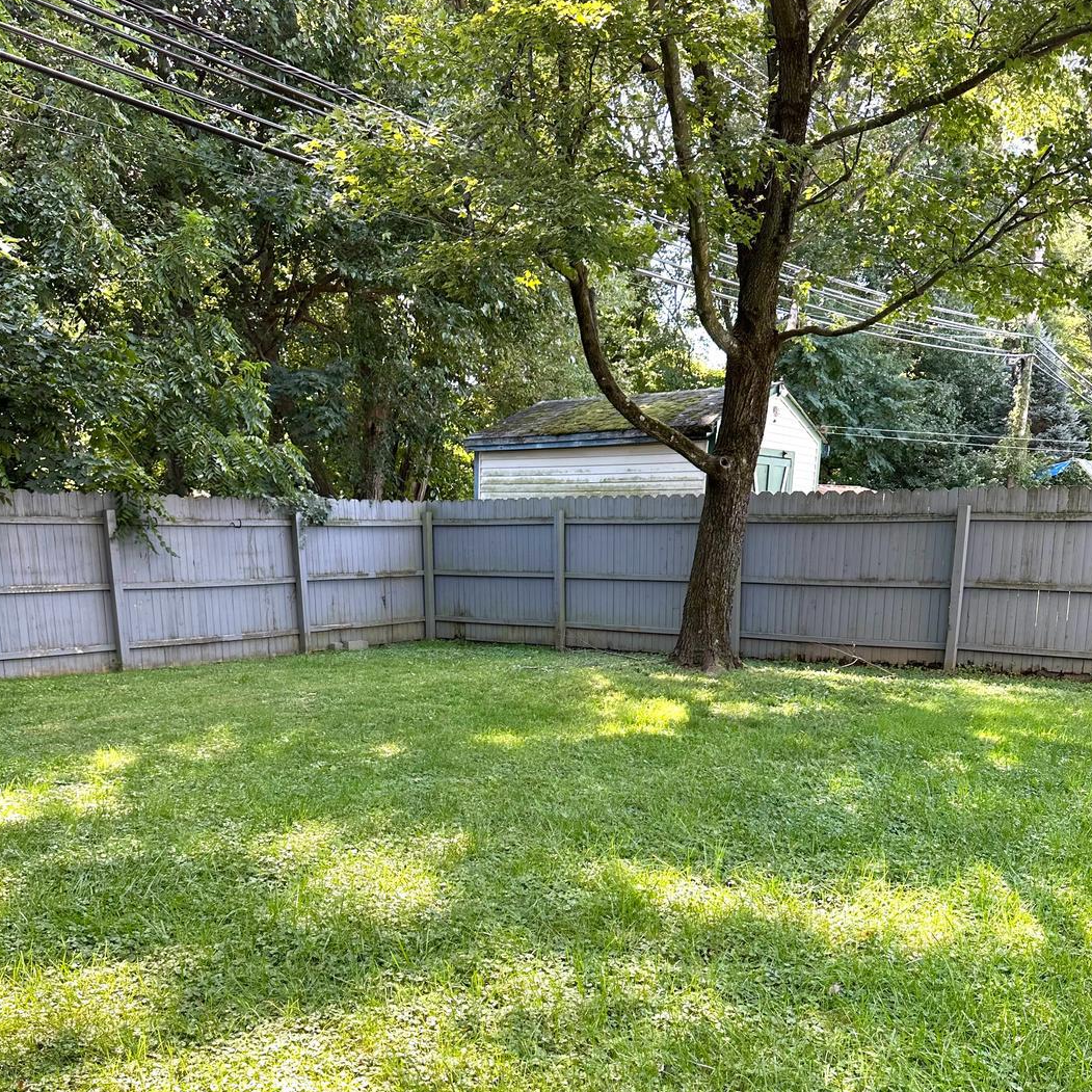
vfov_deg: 51.1
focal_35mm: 31
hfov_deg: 52.5
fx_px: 1106
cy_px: 766
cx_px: 575
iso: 80
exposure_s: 1/303
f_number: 1.78
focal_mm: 6.86
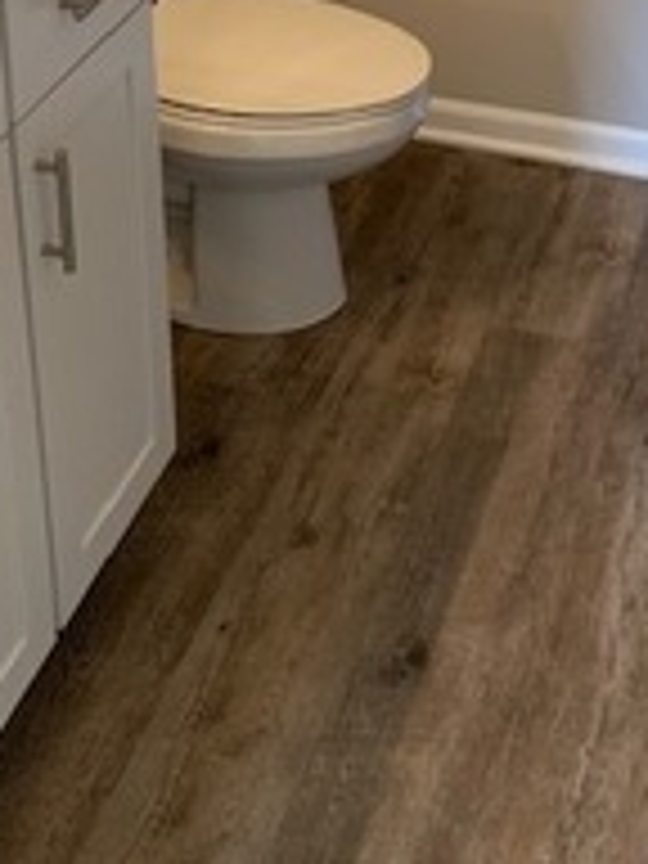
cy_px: -166
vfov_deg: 26.6
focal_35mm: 65
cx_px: 382
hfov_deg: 22.6
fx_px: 1622
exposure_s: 1/60
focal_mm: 4.25
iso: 250
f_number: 1.8
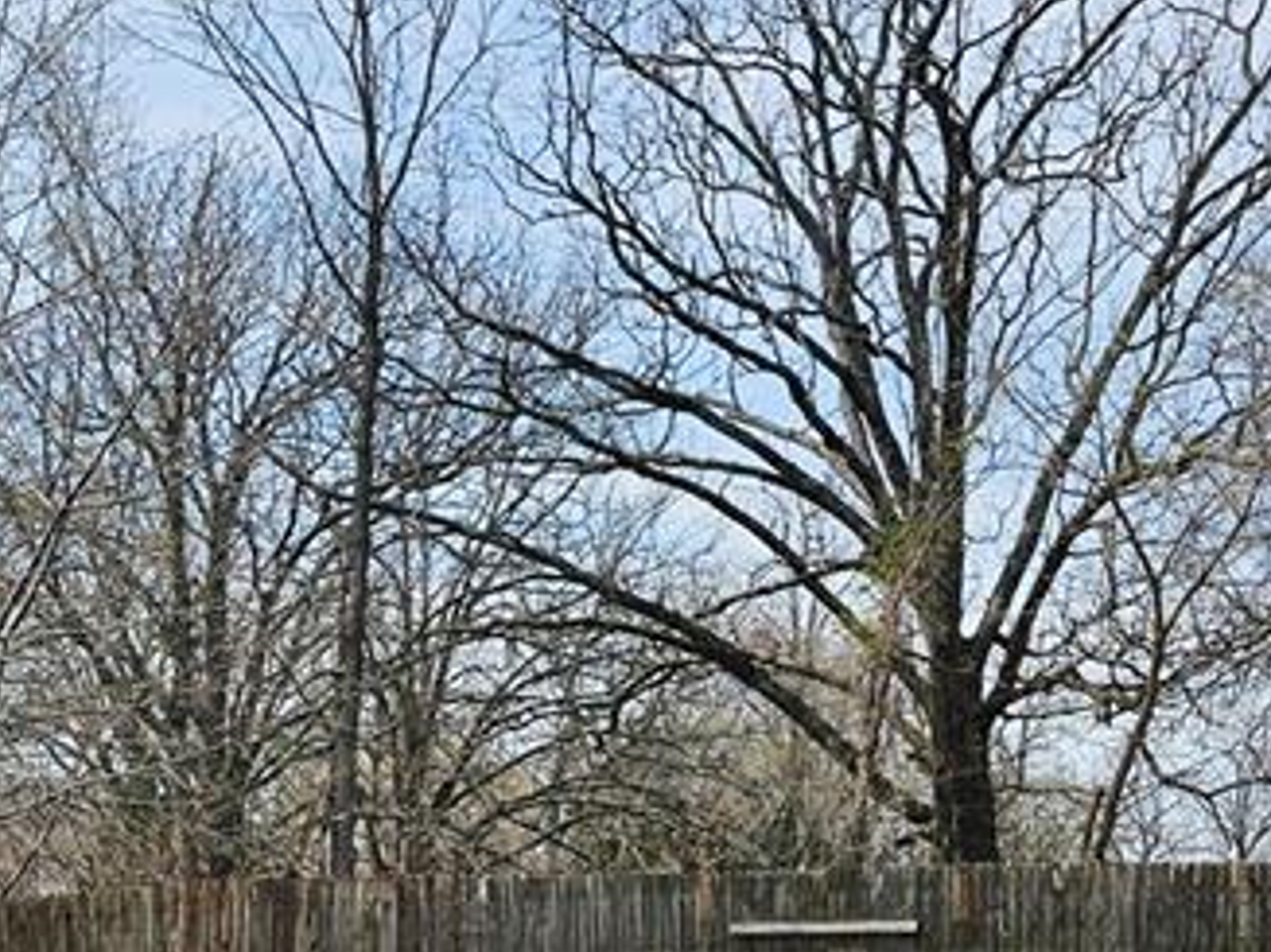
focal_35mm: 72
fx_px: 2643
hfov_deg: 24.0
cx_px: -346
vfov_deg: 19.8
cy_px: 968
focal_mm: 6.3
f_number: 1.7
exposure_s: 1/1111
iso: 10
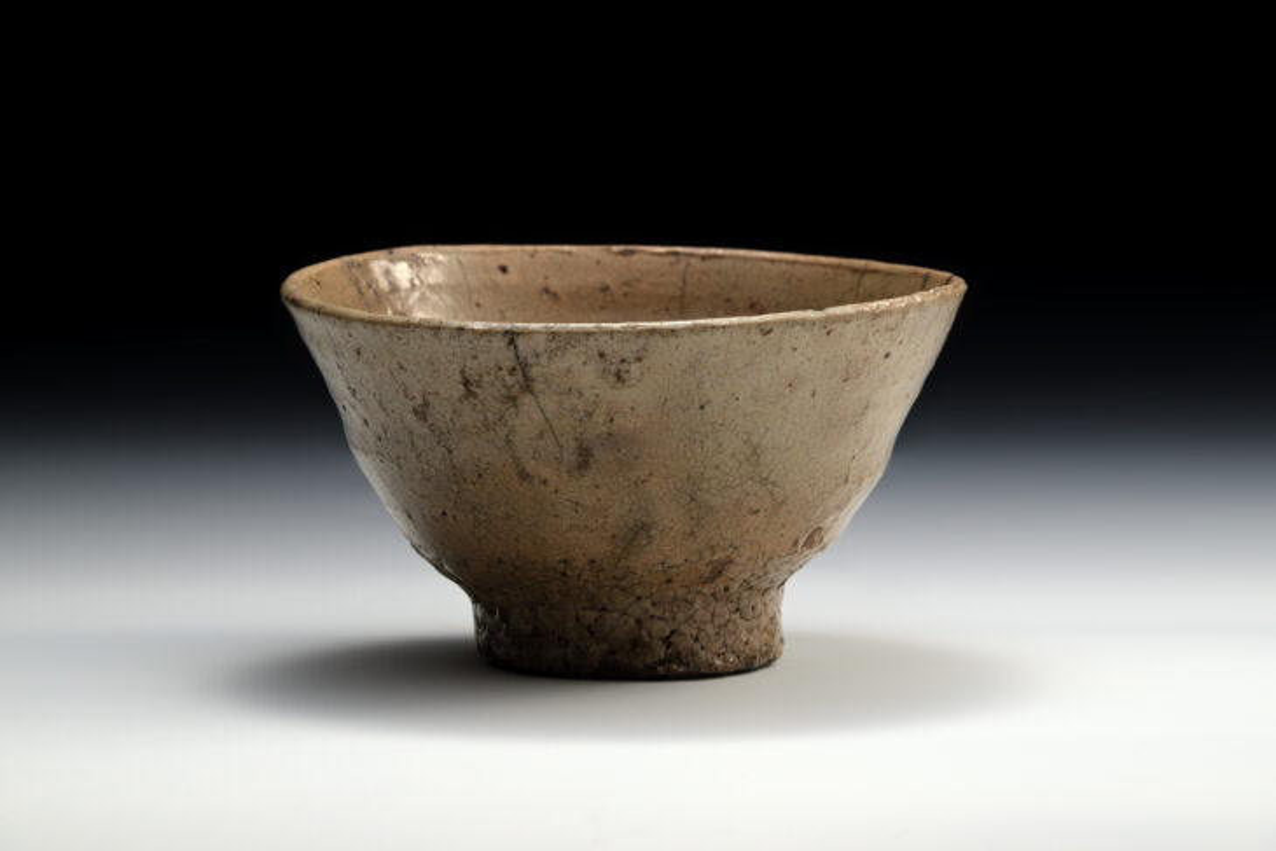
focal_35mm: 300
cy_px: 426
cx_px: 638
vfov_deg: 4.6
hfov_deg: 6.9
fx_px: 10635
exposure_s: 1/180
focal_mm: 300
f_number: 16
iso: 200
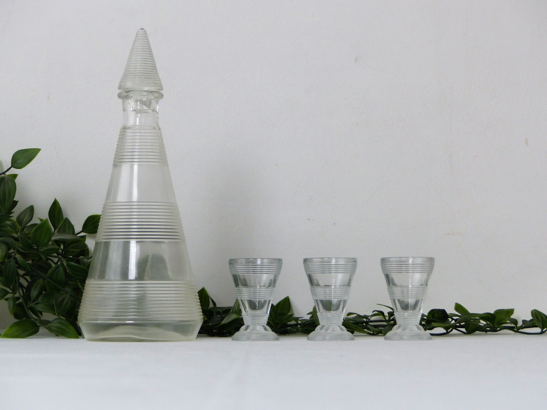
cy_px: 205
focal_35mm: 110
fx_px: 1738
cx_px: 274
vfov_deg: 13.5
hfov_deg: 17.9
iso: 160
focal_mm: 18.3
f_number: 2.8
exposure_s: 1/60
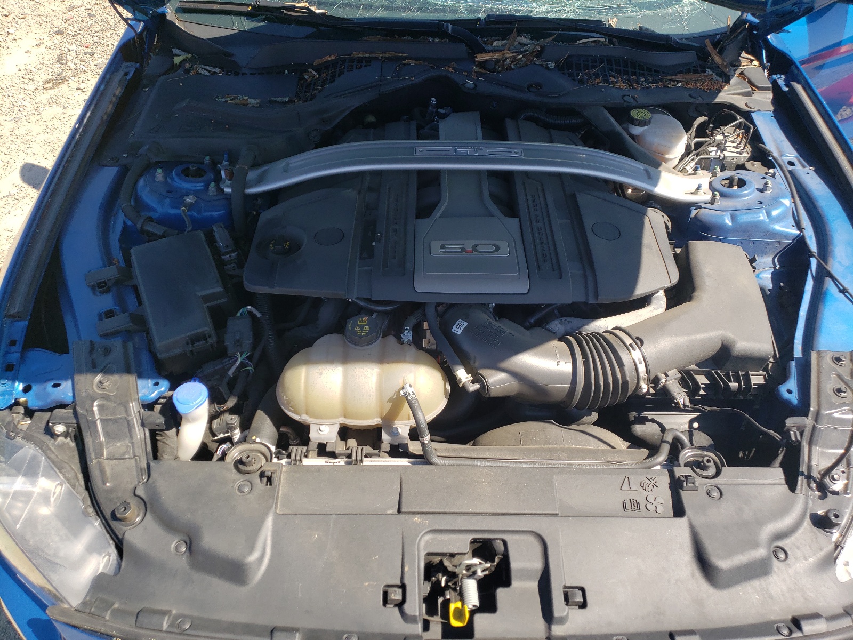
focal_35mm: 26
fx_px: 641
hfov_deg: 67.3
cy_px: 320
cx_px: 426
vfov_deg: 53.1
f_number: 1.5
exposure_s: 1/1111
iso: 50
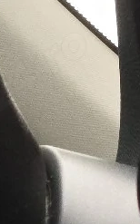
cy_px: 376
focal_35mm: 395
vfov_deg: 5.3
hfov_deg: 3.3
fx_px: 2416
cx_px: 285
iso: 320
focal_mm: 7.9
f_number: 2.4
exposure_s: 1/33.4
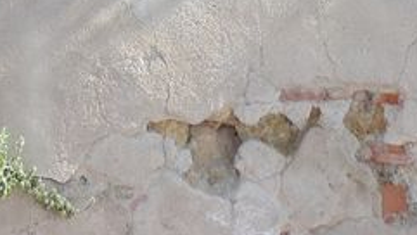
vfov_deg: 8.3
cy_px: -340
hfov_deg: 15.8
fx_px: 1483
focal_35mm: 134
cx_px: 42
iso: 80
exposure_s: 1/250
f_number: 3.2
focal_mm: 5.8
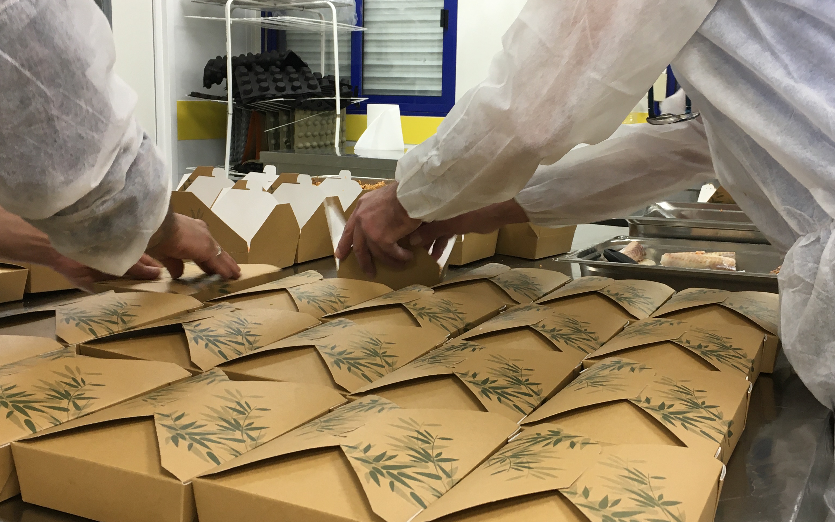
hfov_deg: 49.2
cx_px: 450
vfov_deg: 32.0
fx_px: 910
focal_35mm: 40
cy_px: 233
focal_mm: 4.15
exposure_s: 1/33
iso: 64
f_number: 2.2
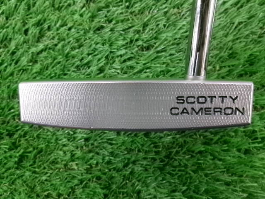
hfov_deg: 63.4
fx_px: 214
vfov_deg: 49.7
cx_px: 132
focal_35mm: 28
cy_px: 100
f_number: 3.9
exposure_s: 1/34
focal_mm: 5.1
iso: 800
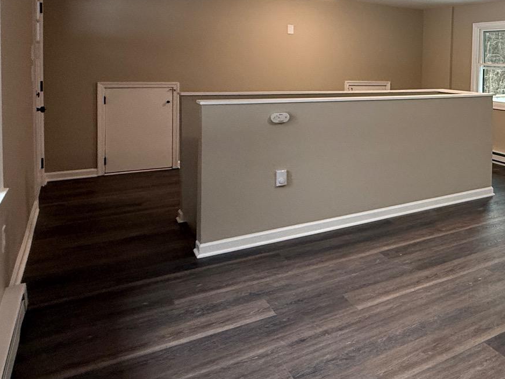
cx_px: 519
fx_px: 481
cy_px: 85
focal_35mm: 33
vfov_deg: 41.4
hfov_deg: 45.5
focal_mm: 2.22
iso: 320
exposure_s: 1/120
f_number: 2.2
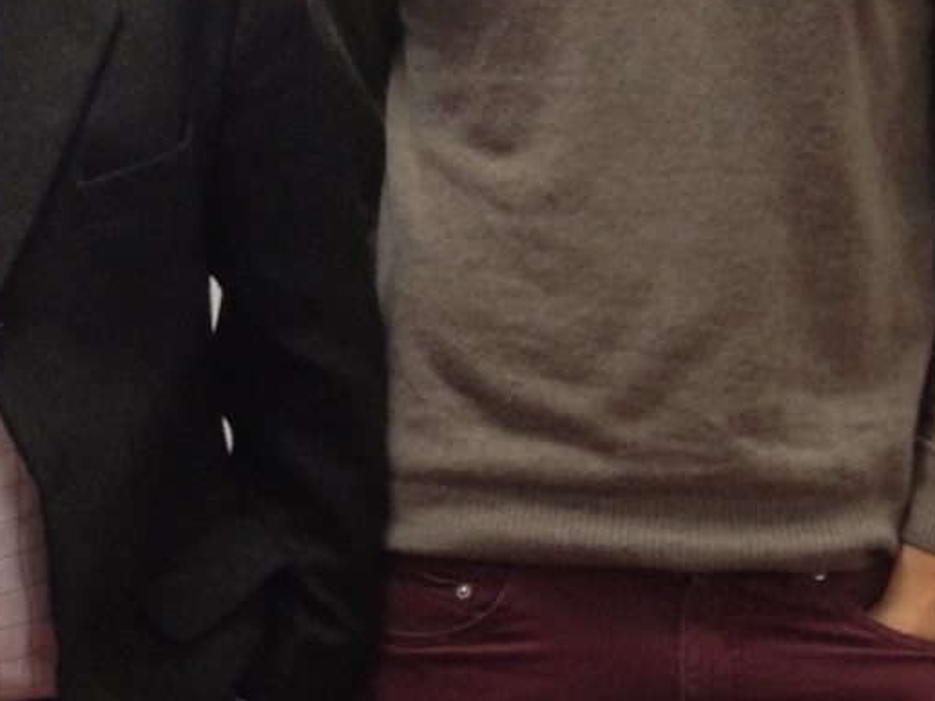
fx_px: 3754
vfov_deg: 10.7
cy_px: 268
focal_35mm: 139
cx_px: -402
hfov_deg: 13.5
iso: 80
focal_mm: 4.28
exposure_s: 1/20
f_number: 2.4
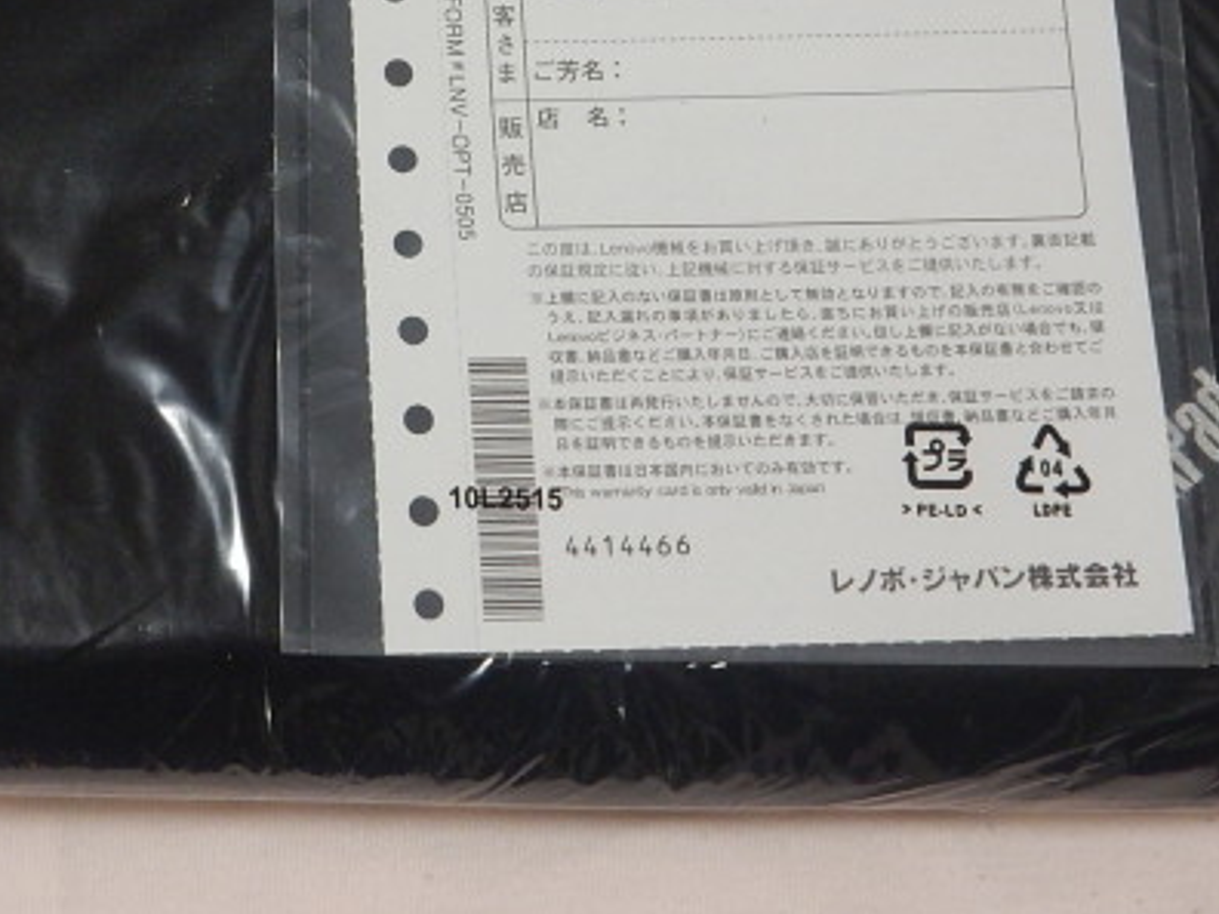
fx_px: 3275
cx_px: 262
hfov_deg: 20.9
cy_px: 9
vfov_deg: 15.6
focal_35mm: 93
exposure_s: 1/30
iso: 280
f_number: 4
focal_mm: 6.4
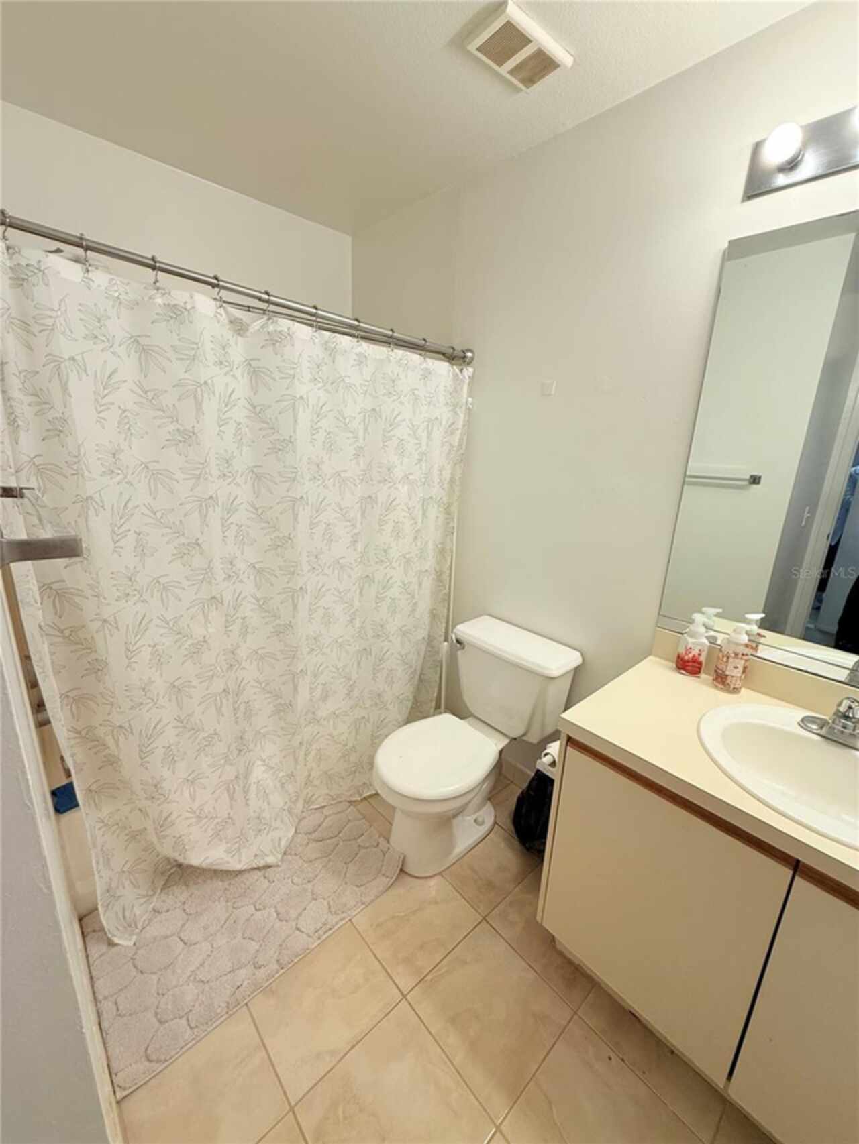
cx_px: 430
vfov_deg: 102.1
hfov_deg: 85.7
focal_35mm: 14
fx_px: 463
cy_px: 572
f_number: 2.2
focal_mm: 2.22
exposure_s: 1/120
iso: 80
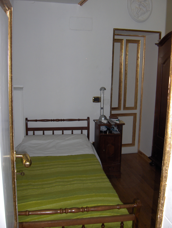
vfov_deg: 47.8
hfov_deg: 36.9
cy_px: 114
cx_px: 86
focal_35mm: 39
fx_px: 258
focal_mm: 8
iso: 100
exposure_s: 1/60
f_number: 2.8
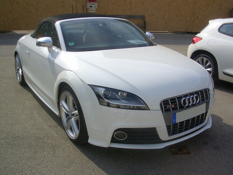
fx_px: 236
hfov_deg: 52.6
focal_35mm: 35
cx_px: 116
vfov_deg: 40.7
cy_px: 88
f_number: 4.3
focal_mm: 5.8
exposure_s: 1/1600
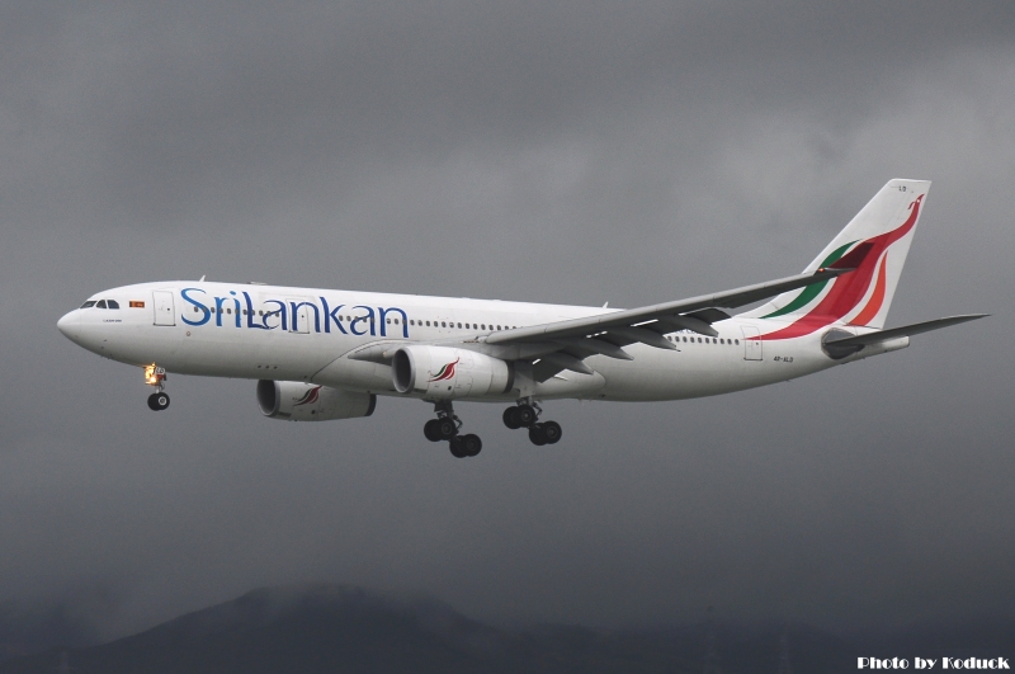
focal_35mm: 360
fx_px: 10136
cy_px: 337
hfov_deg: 5.7
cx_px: 508
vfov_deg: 3.8
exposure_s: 1/320
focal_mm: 240
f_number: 4.8
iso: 320
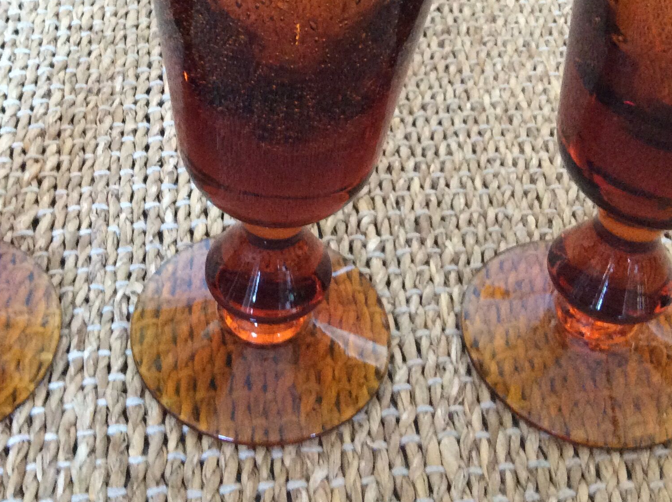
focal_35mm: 55
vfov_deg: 26.1
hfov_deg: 35.0
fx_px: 1066
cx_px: 301
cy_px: 115
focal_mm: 3.3
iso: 250
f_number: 2.4
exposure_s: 1/20
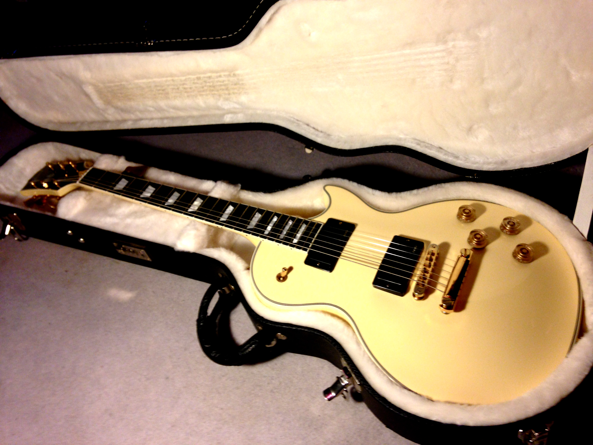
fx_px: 565
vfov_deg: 42.9
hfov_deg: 55.4
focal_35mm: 33
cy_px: 222
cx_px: 296
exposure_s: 1/20
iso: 80
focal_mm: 4.13
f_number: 2.4
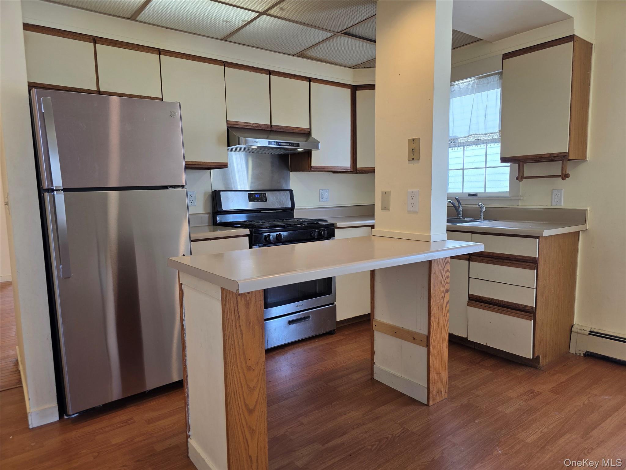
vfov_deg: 58.9
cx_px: 313
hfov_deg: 73.9
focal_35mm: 23
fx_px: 416
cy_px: 235
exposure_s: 1/120
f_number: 1.7
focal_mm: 6.3
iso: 80
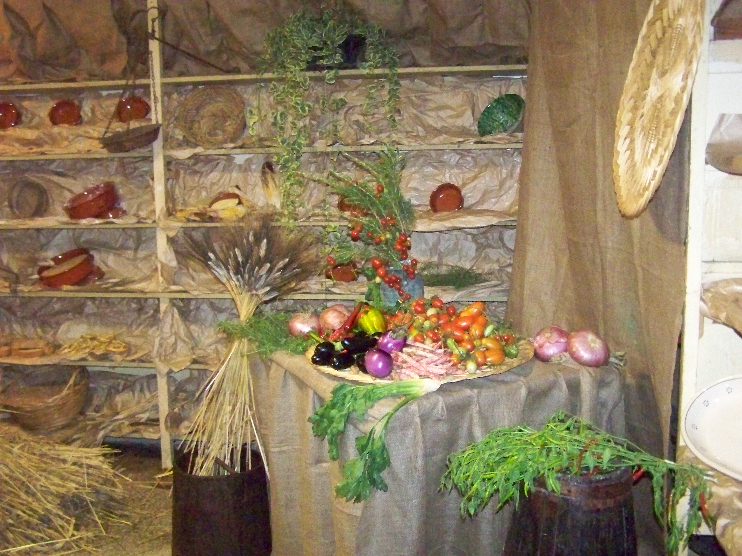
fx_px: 815
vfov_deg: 37.7
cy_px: 278
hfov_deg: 49.0
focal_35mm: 38
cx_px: 371
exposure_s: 1/60
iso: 1600
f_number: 2.8
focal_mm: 6.3
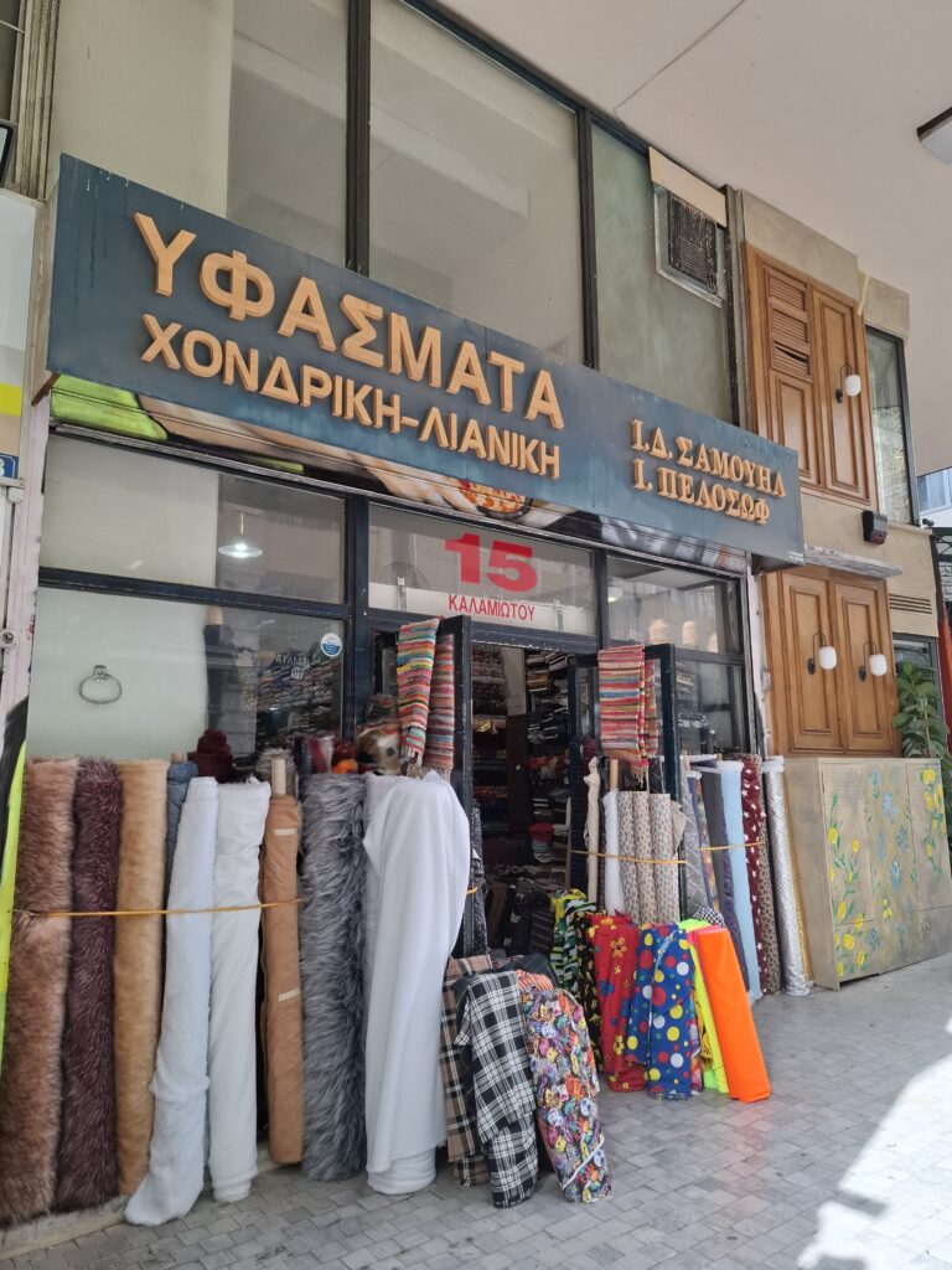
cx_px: 476
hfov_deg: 58.9
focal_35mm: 23
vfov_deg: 73.9
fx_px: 843
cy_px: 635
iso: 50
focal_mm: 5.54
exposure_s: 1/165
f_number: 1.8
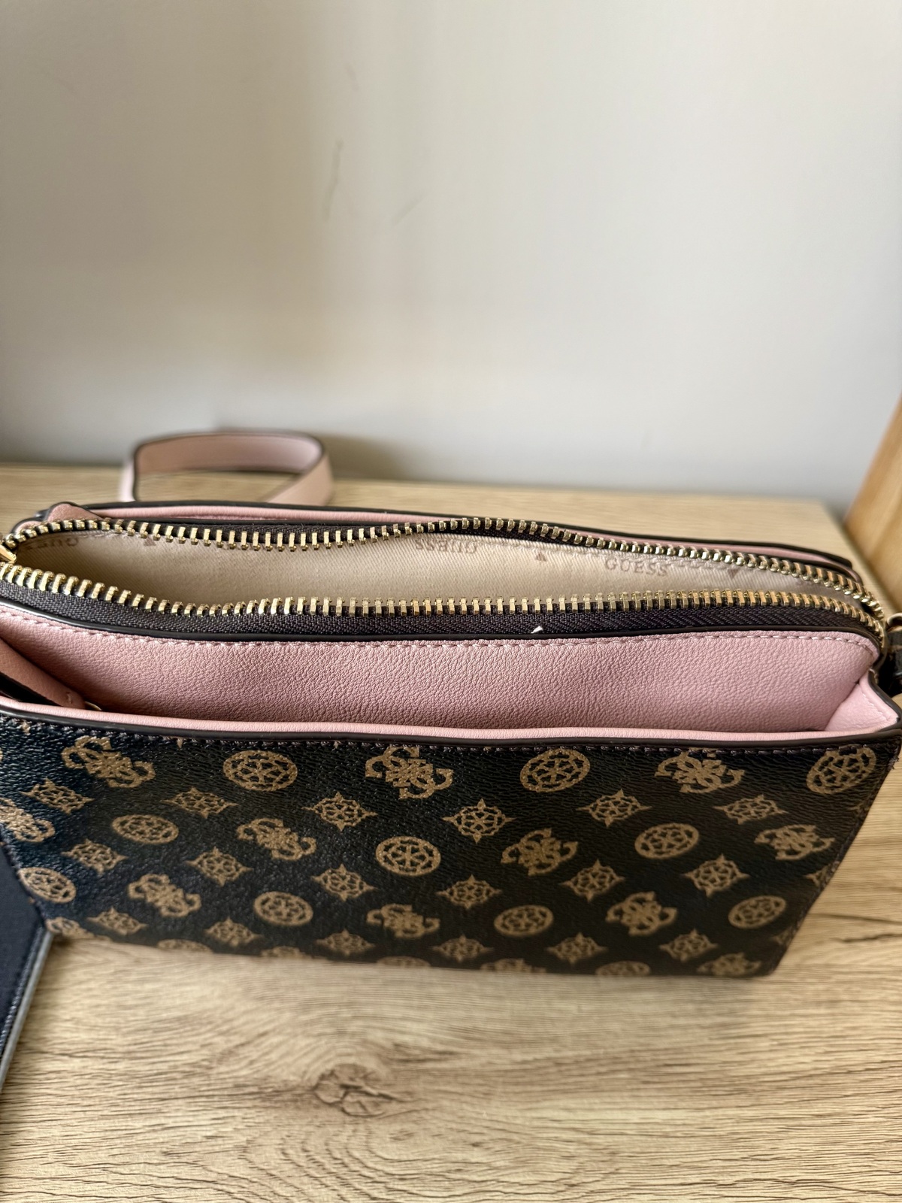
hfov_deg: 56.8
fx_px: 834
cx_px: 451
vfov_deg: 71.6
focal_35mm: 24
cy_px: 602
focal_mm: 6.76
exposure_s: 1/121
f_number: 1.78
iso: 160
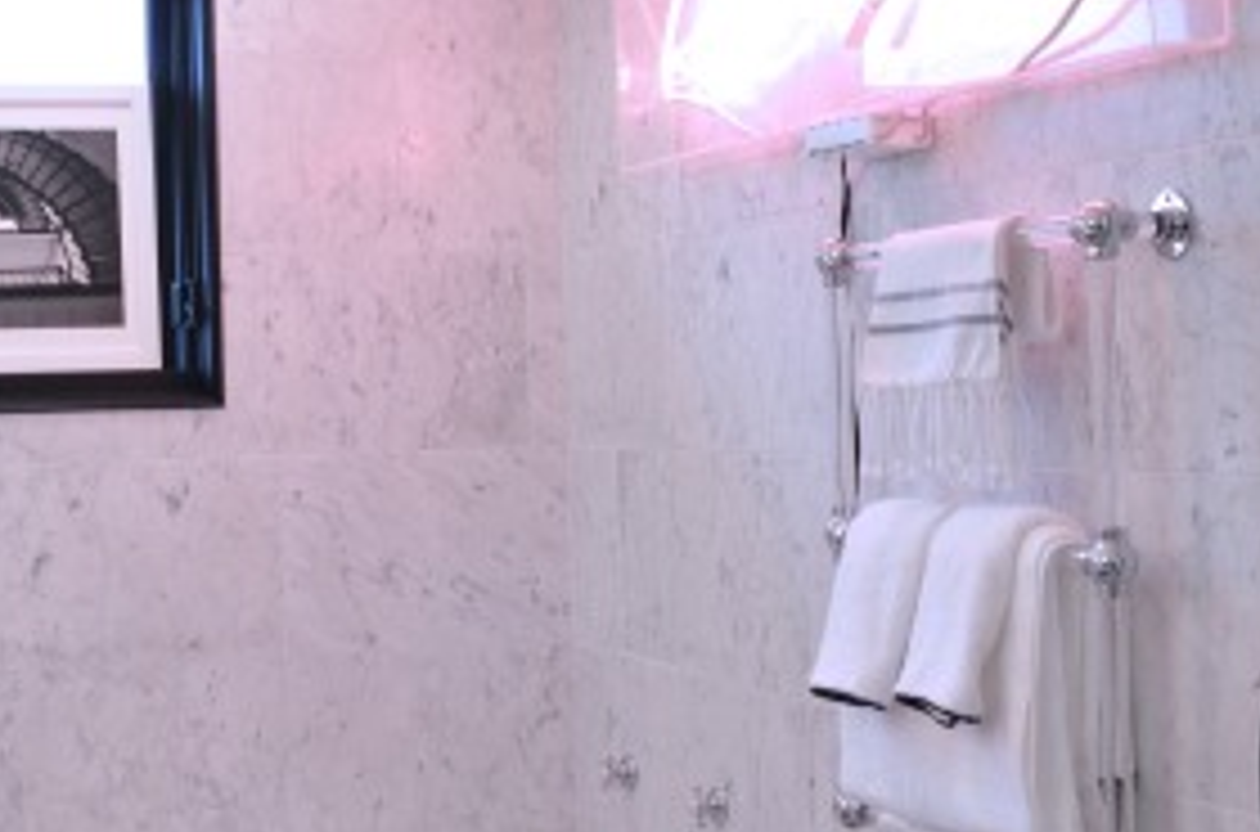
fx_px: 2303
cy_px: 324
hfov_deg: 29.9
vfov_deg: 20.5
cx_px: 254
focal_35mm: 66
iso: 800
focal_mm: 20
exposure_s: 1/20
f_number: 7.1
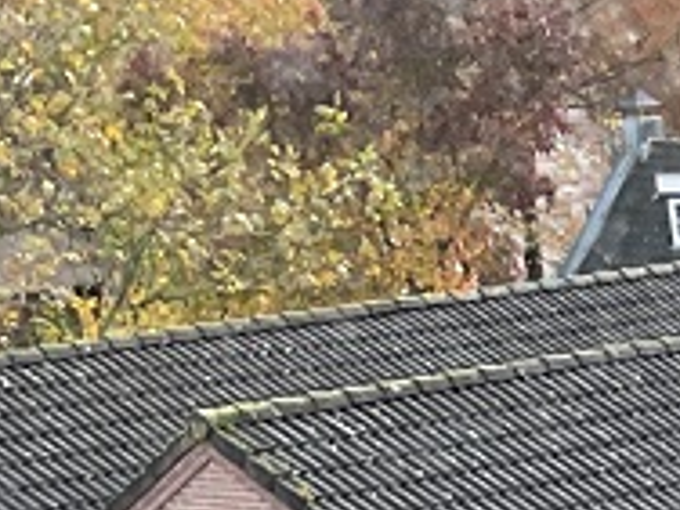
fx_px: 3634
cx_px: 1624
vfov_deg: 7.2
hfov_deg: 9.5
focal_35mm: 185
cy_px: 1465
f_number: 1.8
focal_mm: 3
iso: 32
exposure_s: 1/120
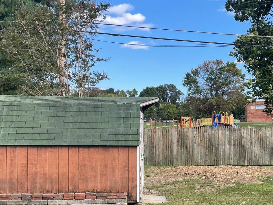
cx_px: 197
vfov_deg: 26.3
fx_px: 434
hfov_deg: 34.4
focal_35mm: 55
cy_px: 149
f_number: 1.6
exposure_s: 1/1642
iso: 32
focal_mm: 4.2
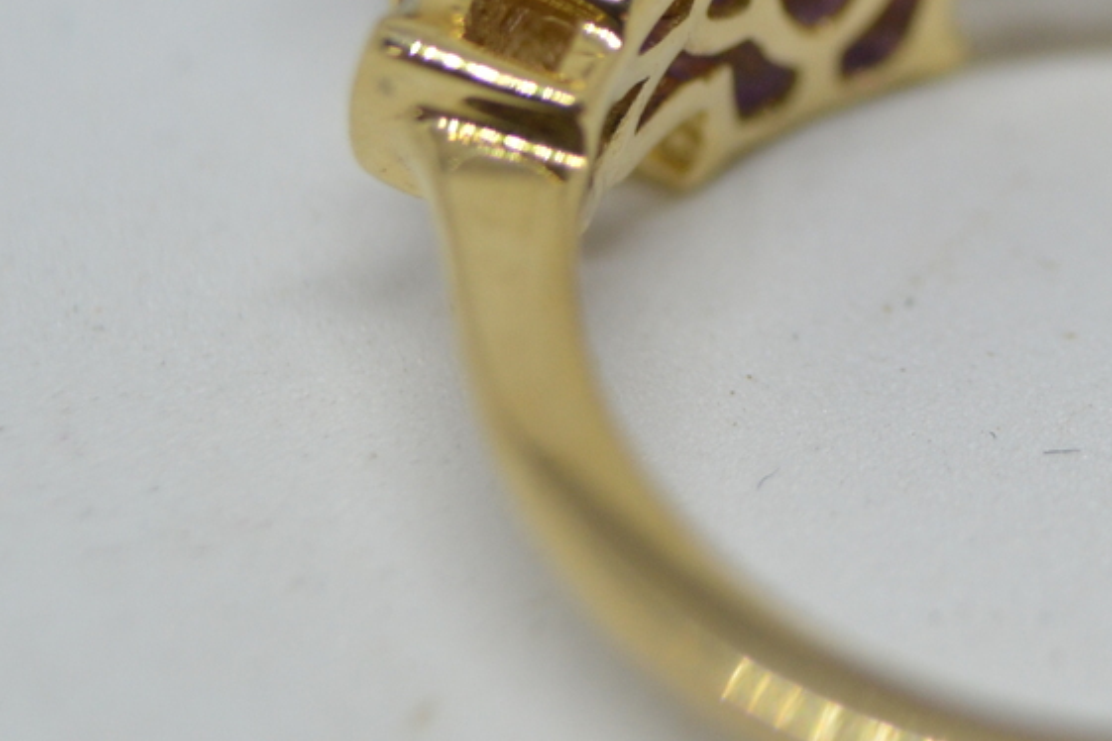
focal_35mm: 154
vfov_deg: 8.9
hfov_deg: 13.2
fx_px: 4757
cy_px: 156
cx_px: 1039
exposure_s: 1/60
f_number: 5.6
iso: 400
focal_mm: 36
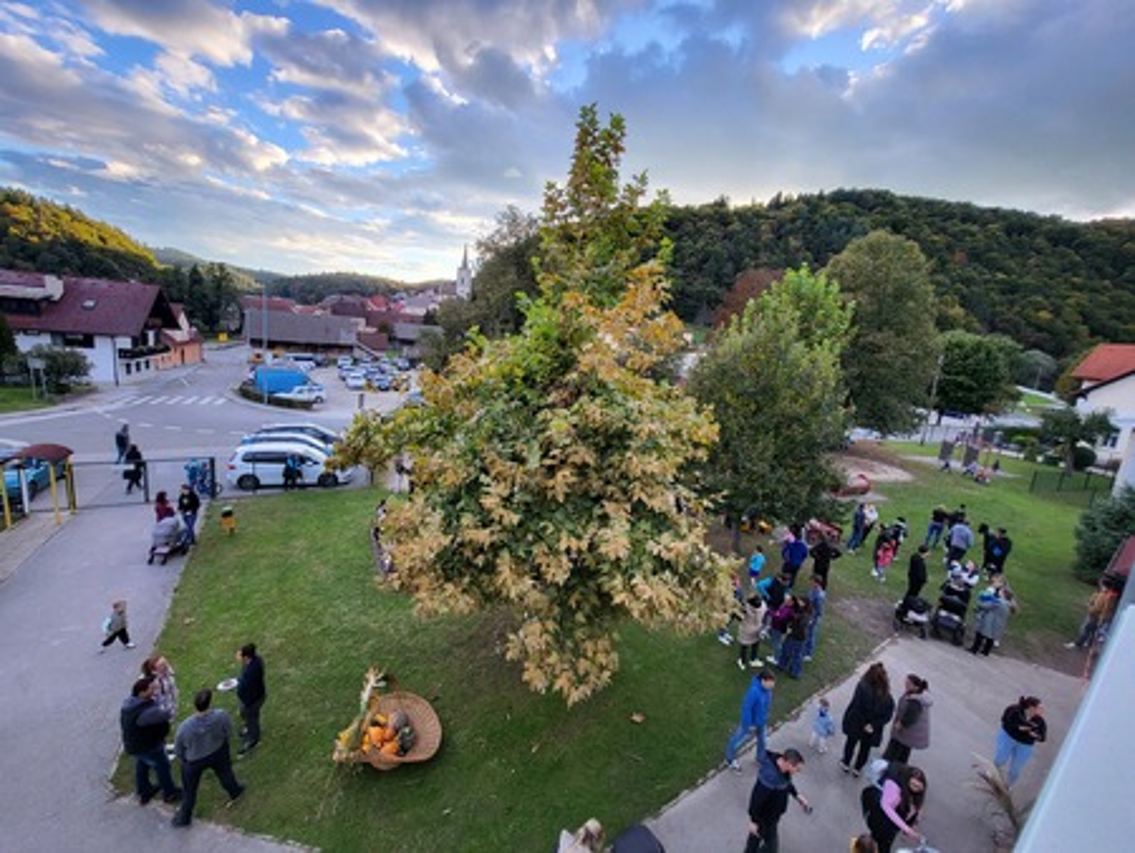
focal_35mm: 13
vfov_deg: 90.0
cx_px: 568
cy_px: 426
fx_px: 426
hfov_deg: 106.2
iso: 32
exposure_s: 1/100
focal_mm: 1.74
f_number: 2.2
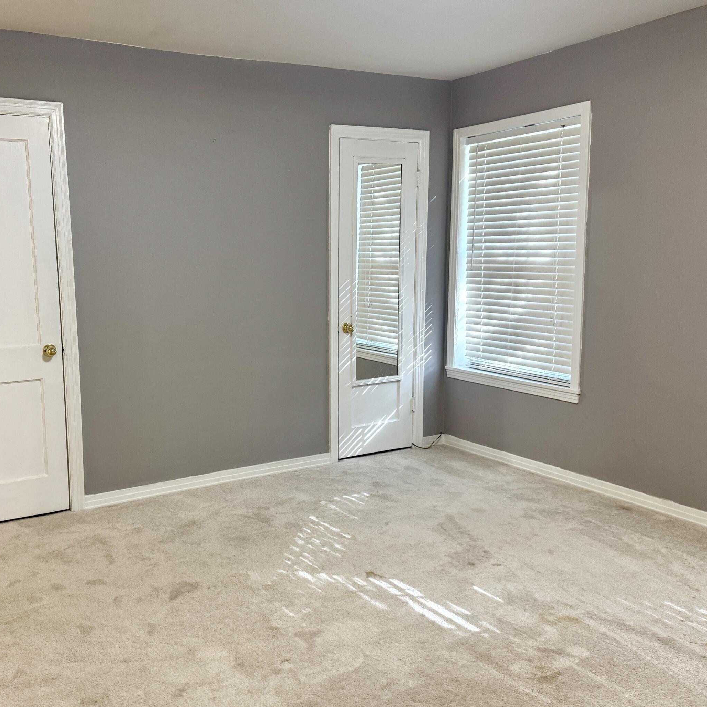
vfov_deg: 52.5
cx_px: 237
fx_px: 716
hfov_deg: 51.6
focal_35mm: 31
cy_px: 355
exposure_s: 1/60
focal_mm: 6.76
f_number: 1.78
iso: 250
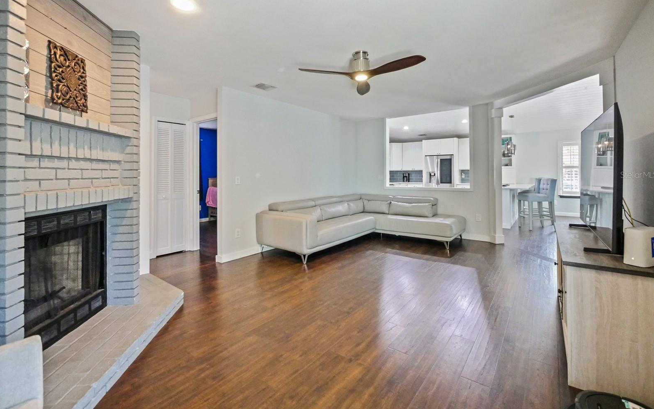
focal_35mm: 15
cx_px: 329
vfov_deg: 74.4
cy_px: 175
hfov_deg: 101.5
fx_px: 267
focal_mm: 7
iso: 2500
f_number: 4
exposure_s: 1/60
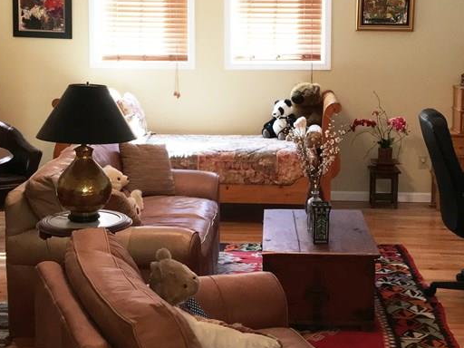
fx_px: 777
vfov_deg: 25.2
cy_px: 133
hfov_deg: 33.2
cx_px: 247
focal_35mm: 58
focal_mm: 4.15
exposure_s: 1/20
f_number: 2.2
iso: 100
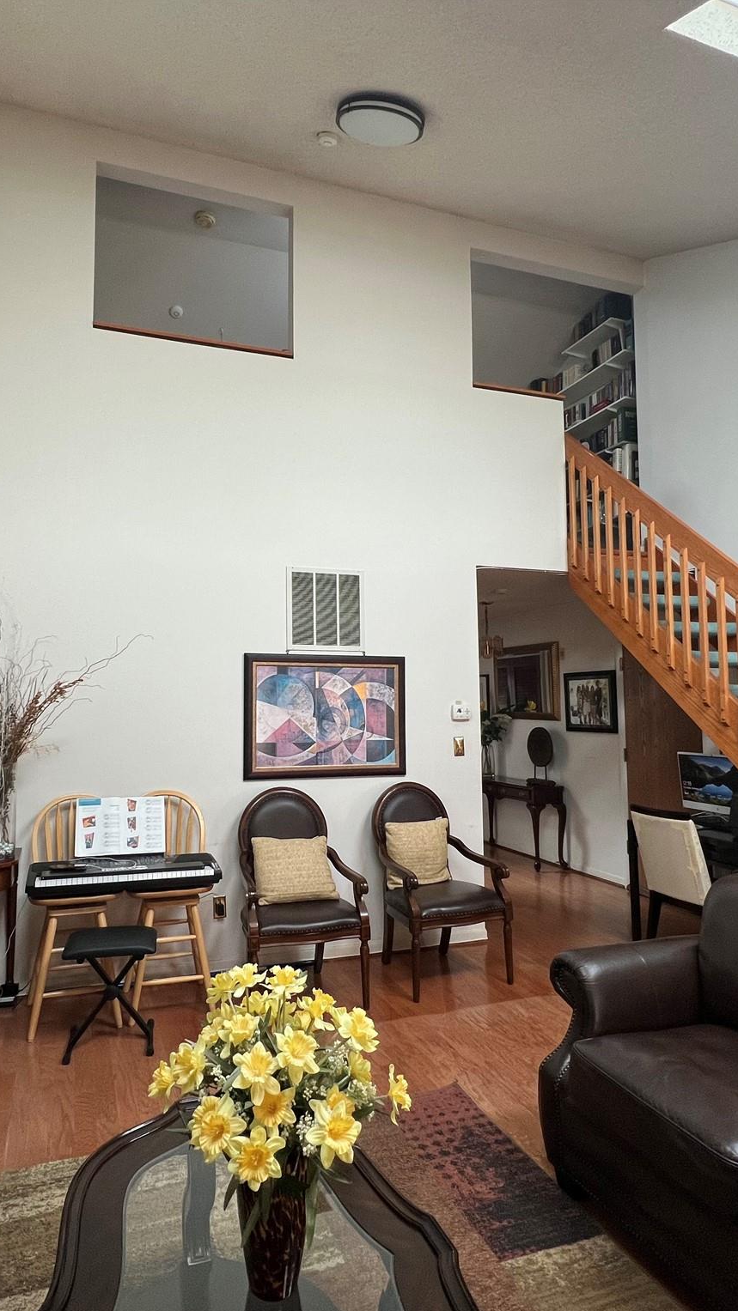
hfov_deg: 58.0
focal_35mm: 19
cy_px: 658
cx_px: 306
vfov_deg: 89.6
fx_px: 661
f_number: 1.8
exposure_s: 1/120
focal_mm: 1.57
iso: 125
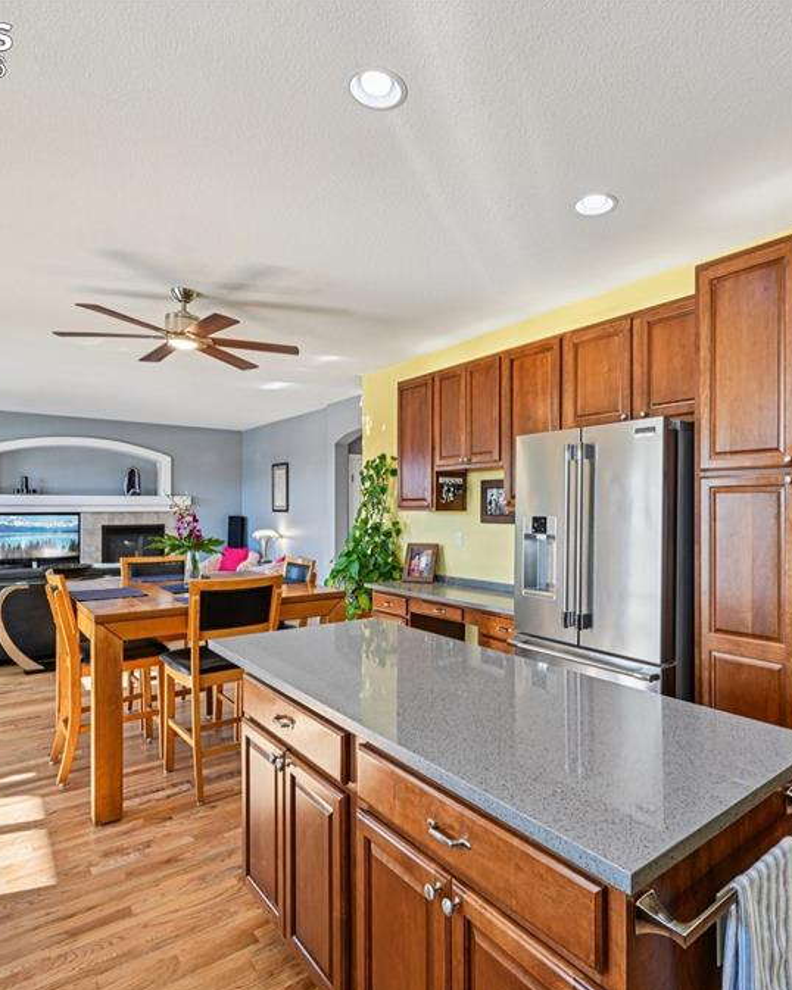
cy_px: 499
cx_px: 471
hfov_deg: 67.5
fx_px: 586
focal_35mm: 20
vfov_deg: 80.4
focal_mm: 14
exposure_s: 1/10
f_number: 13
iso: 400
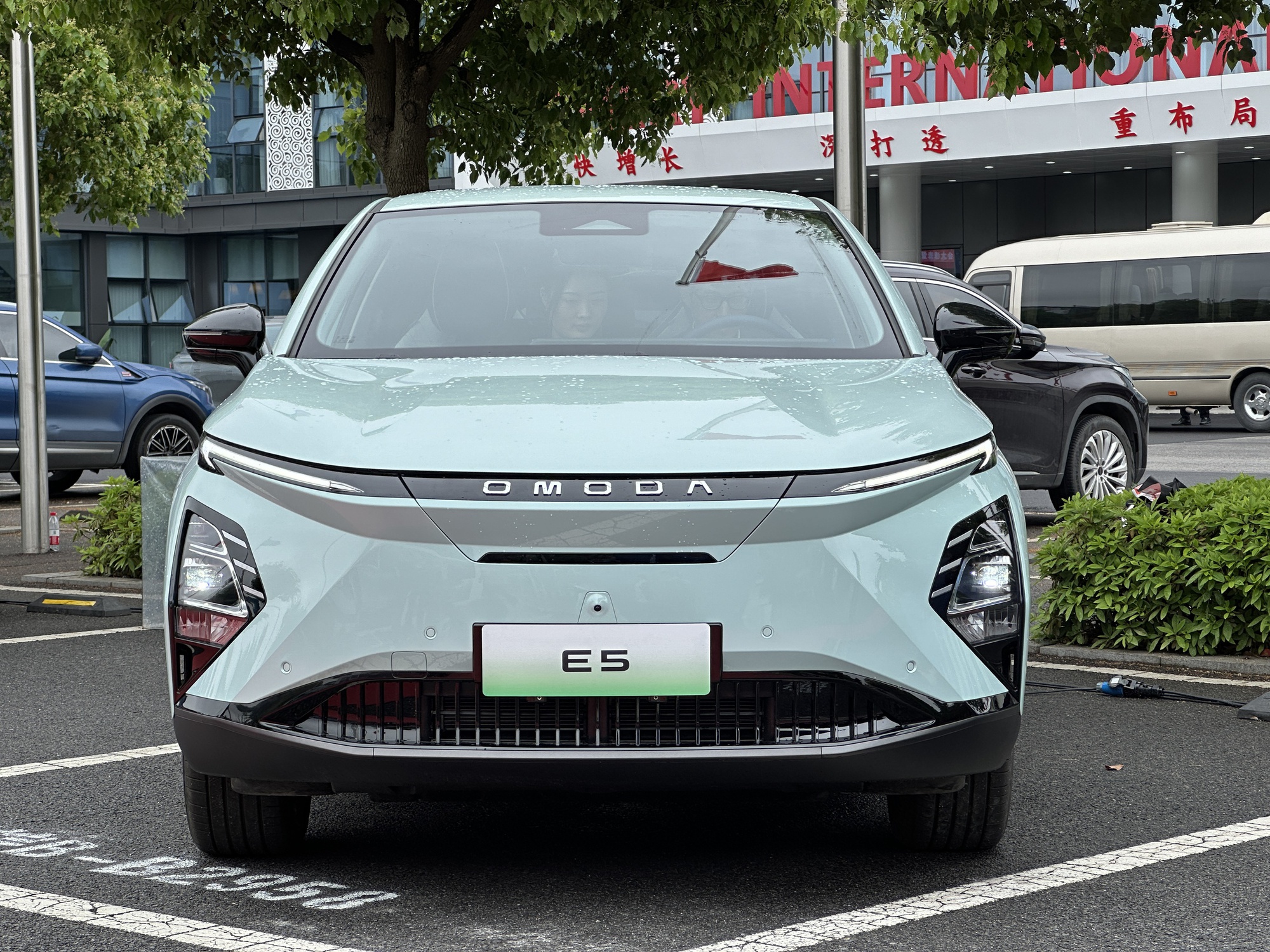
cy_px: 476
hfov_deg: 25.3
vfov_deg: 19.1
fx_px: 2825
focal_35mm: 77
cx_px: 635
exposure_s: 1/359
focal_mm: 9
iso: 32
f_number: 2.8
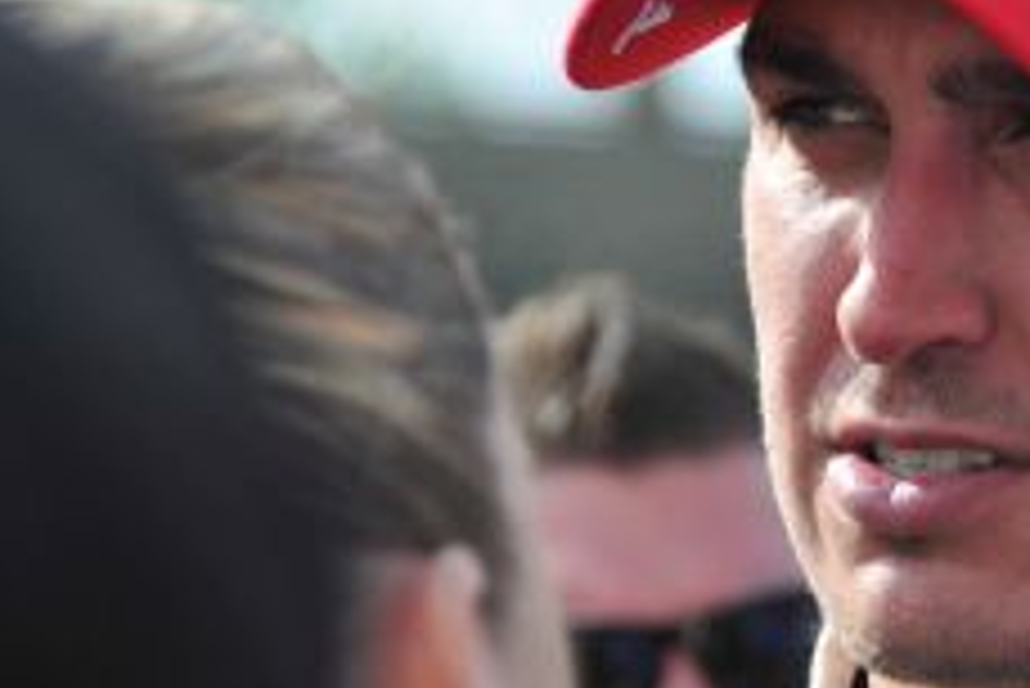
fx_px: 12167
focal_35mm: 425
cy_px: 155
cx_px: 972
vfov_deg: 3.2
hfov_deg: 4.8
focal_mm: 130
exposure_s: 1/400
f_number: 5.6
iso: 200
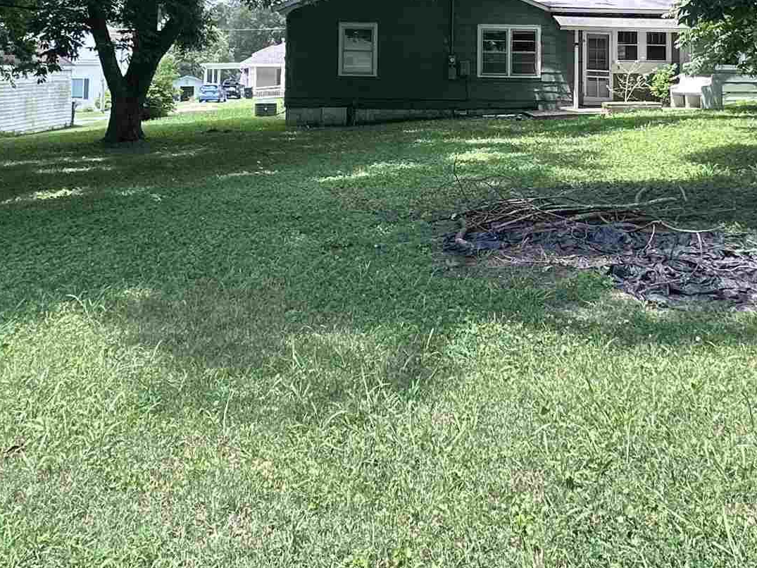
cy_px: 18
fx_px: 875
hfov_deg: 46.6
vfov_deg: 33.3
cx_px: 443
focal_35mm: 40
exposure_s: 1/299
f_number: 2.2
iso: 40
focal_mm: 2.22
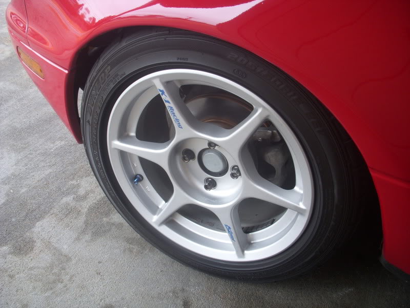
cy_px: 154
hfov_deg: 49.0
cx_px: 205
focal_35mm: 38
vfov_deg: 37.7
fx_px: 450
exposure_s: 1/60
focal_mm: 6.3
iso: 100
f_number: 3.3
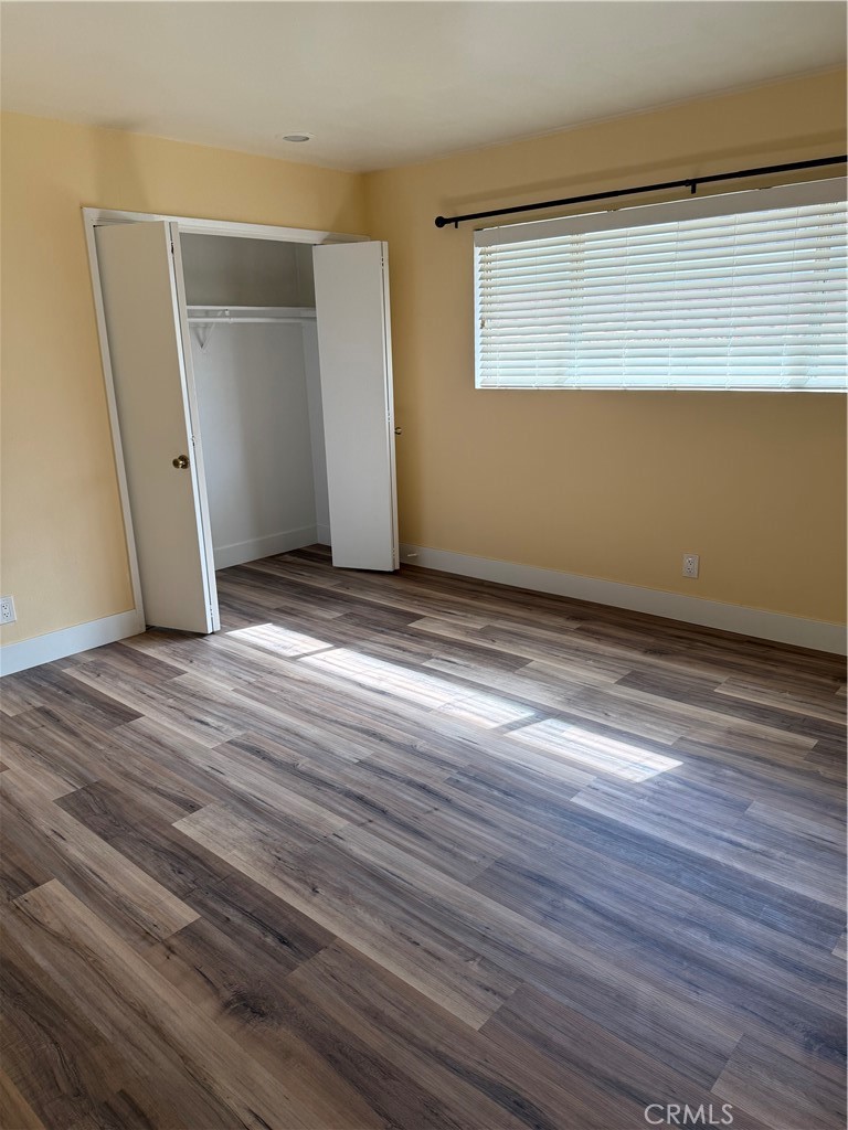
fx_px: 784
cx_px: 424
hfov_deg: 56.8
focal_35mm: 24
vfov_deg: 71.6
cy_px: 565
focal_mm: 6.76
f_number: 1.78
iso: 100
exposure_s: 1/261
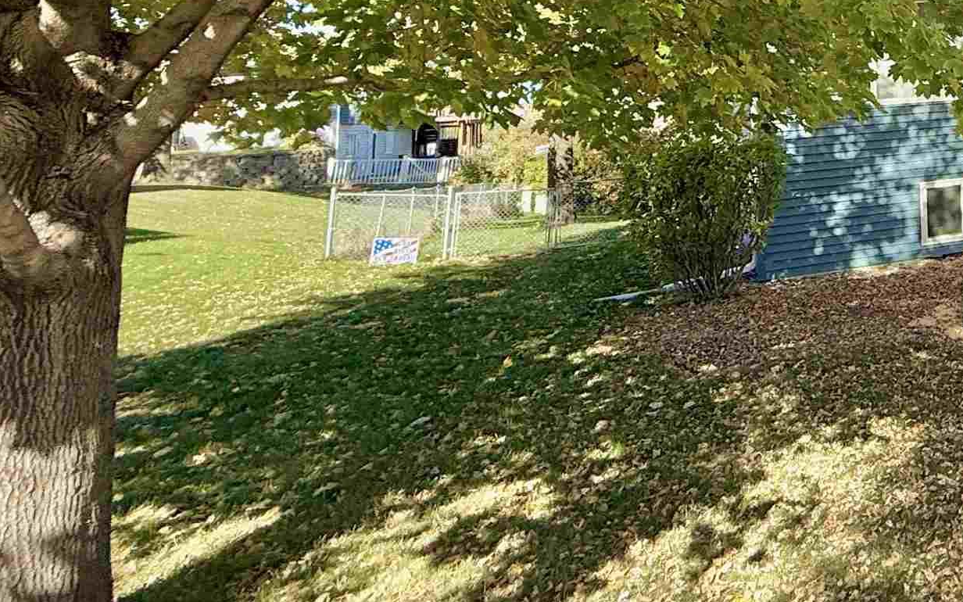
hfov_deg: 38.1
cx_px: 1174
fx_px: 971
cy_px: -46
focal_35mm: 37
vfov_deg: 31.0
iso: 50
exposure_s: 1/876
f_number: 2.2
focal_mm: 2.22
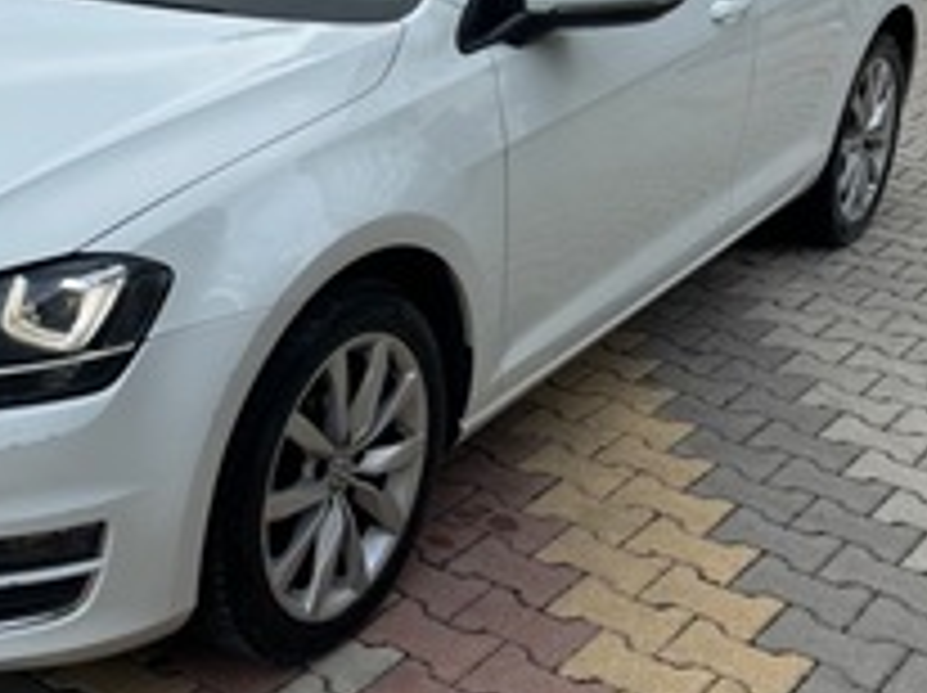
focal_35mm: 42
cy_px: 234
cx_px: 184
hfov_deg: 42.8
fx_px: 1123
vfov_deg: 34.0
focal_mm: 6.76
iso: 80
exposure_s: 1/2105
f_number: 1.78
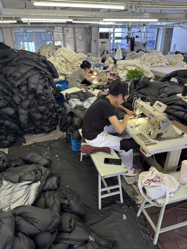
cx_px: 94
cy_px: 124
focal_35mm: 24
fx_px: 173
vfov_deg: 71.6
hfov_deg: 56.8
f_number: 1.78
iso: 125
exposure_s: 1/50
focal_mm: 6.76
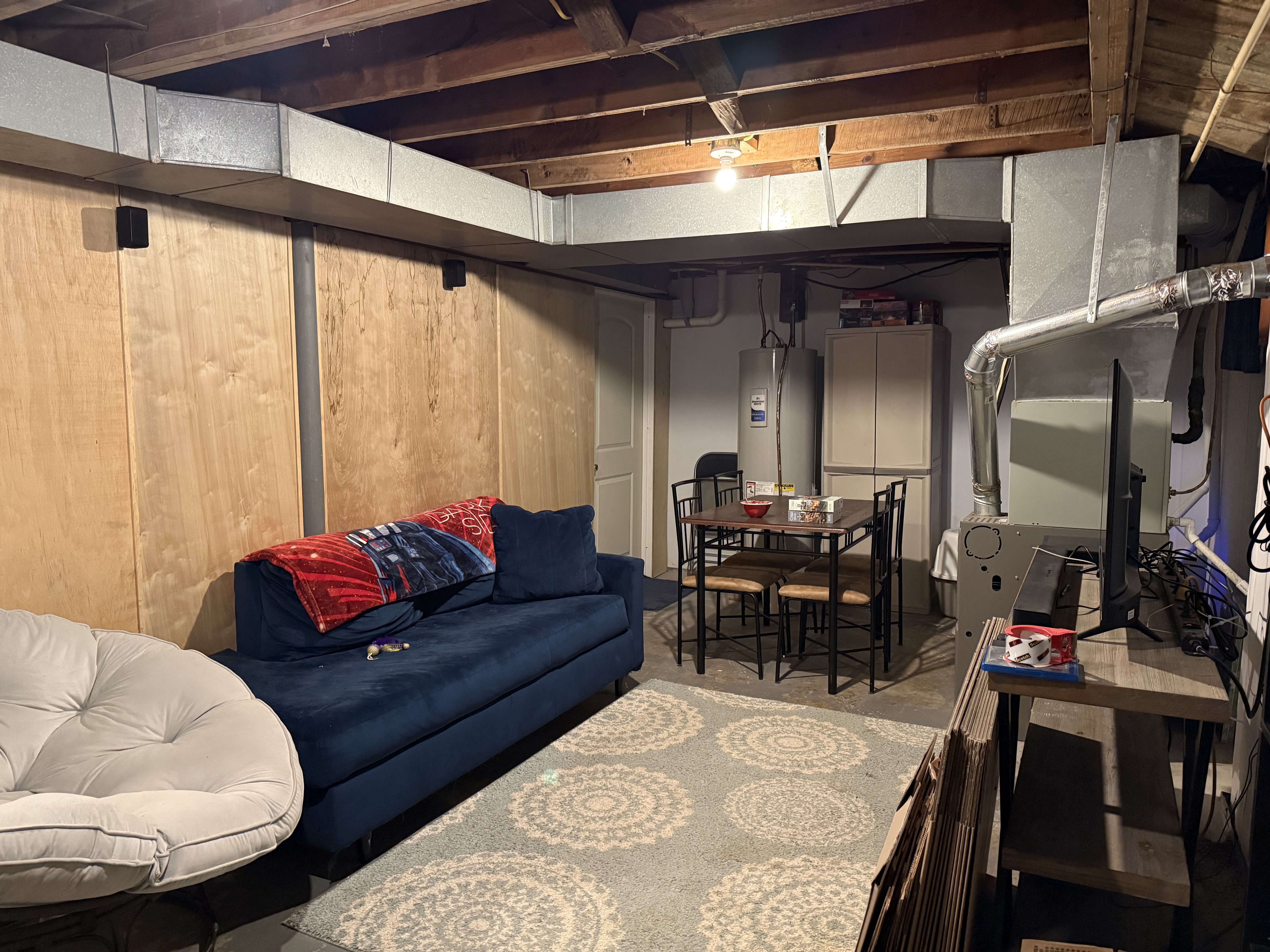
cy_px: 476
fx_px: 881
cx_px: 635
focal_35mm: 24
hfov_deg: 71.6
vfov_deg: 56.8
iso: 800
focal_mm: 6.76
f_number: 1.78
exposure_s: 1/40
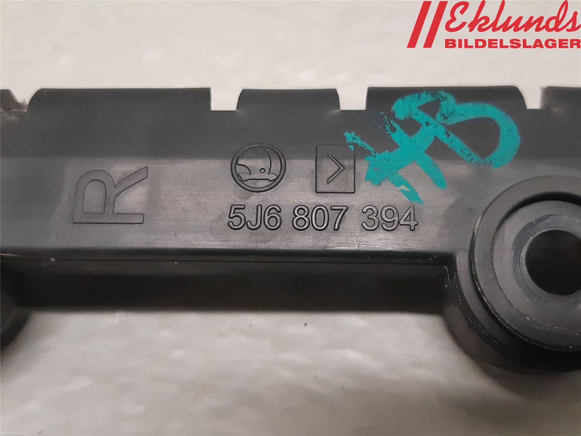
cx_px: 290
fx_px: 436
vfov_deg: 53.1
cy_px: 218
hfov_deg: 67.3
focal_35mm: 26
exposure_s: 1/60
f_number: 1.7
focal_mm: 3.93
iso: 250
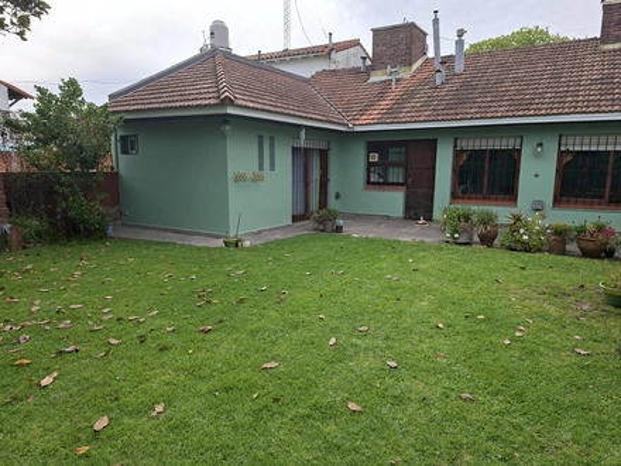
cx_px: 310
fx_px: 413
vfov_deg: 58.9
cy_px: 233
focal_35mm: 23
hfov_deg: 73.9
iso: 50
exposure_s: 1/1000
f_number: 1.8
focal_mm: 5.54
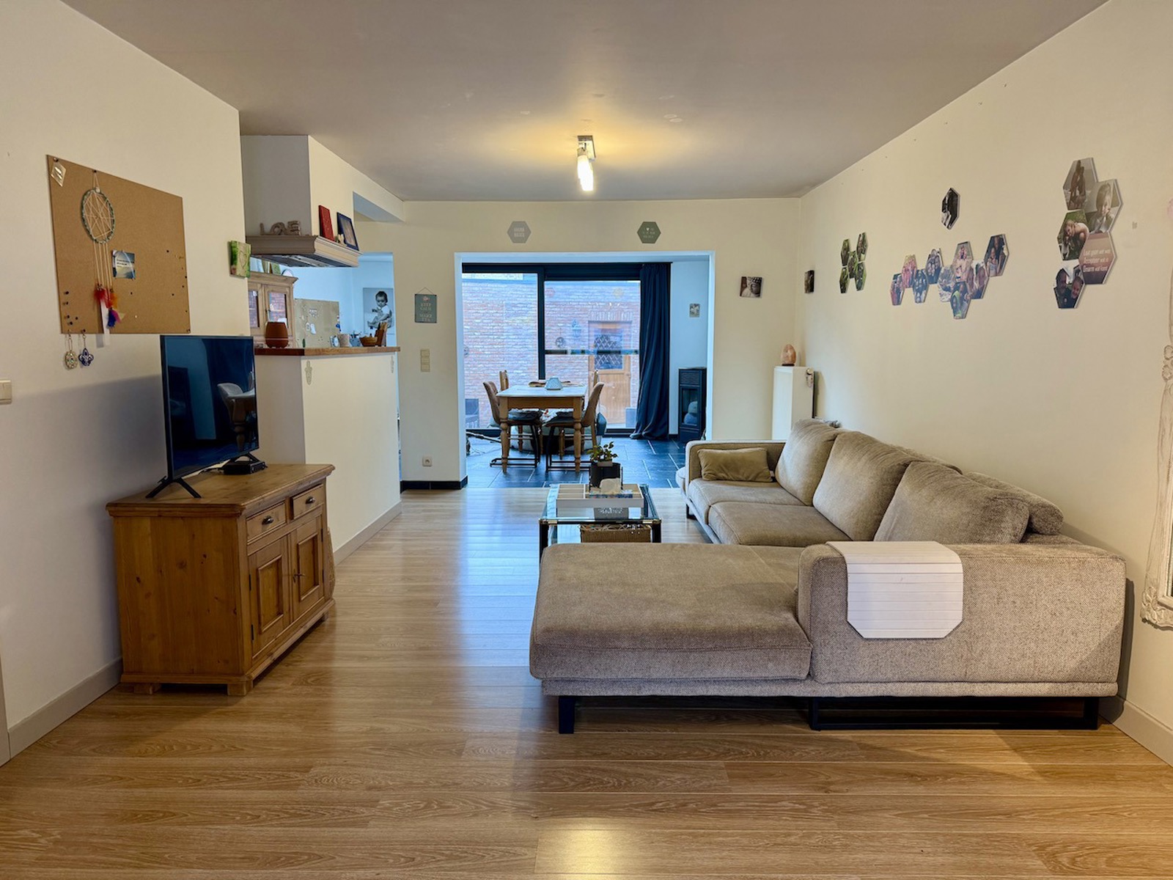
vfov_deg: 56.8
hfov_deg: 71.6
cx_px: 586
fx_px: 813
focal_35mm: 24
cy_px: 440
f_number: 1.78
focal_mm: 6.76
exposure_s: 1/50
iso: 160
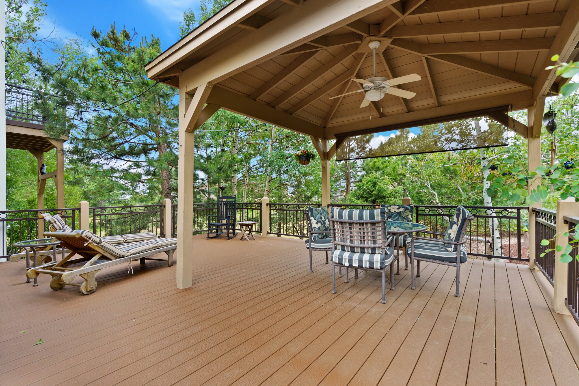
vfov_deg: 73.7
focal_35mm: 16
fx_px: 257
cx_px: 290
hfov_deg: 96.7
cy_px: 193
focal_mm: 16
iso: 1000
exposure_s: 1/125
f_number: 5.6
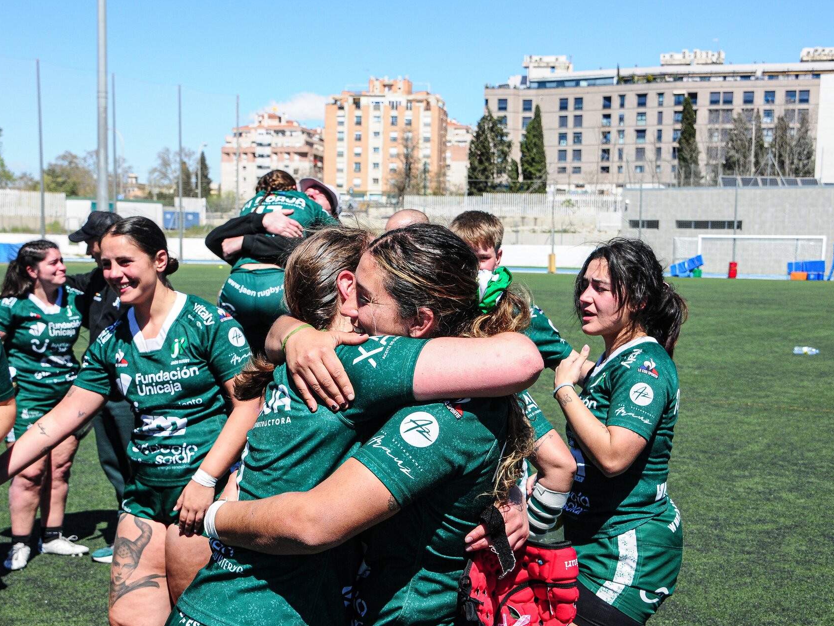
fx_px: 1387
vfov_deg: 25.4
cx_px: 418
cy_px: 315
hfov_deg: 33.5
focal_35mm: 58
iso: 250
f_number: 9
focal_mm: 35
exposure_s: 1/500
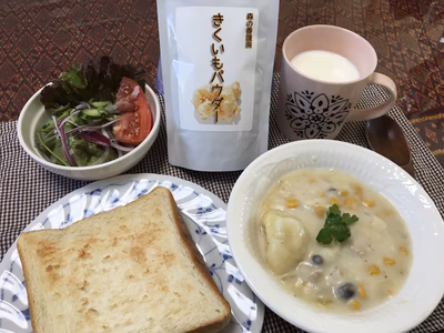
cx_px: 222
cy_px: 166
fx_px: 372
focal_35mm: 29
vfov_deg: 48.2
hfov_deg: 61.7
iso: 25
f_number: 2.2
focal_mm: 4.15
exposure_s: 1/40
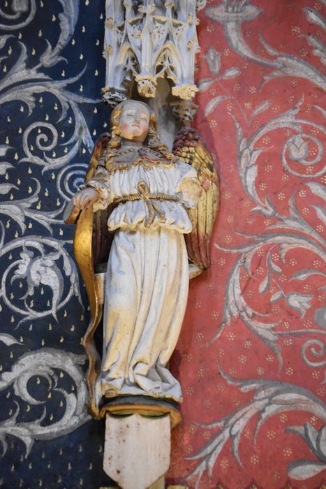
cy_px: 244
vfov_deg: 14.4
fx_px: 1935
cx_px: 163
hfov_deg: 9.6
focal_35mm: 142
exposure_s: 1/125
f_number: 4.5
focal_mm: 95
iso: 7200
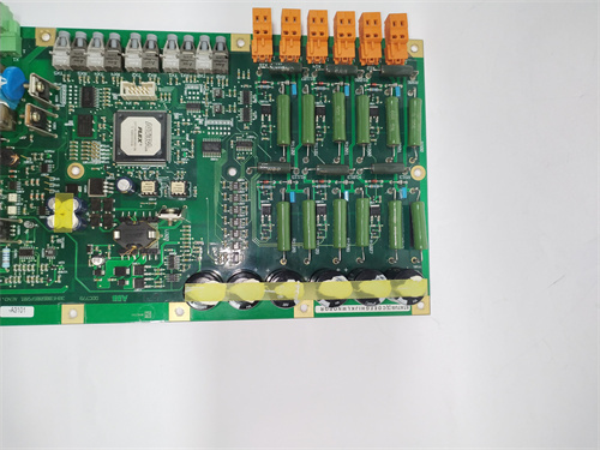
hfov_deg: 67.3
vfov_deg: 53.1
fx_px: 451
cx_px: 300
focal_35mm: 26
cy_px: 225
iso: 250
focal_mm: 4.75
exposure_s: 1/33.3
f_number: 1.8
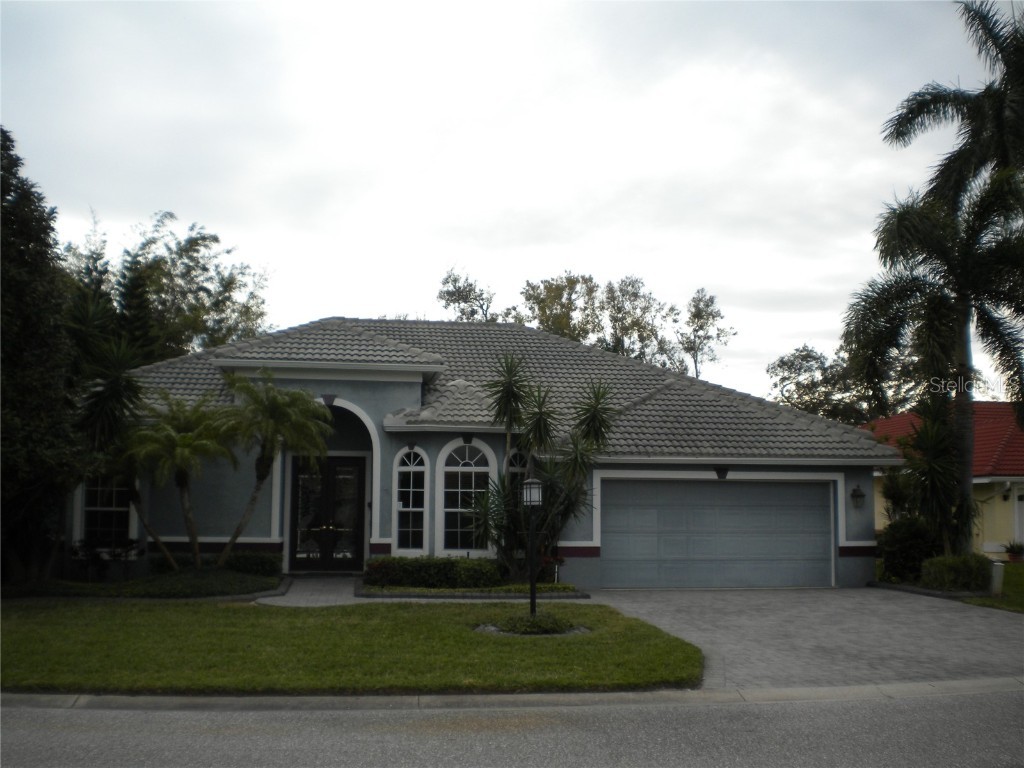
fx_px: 1035
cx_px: 512
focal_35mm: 35
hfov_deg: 52.6
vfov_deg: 40.7
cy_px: 384
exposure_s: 1/483
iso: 80
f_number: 4.6
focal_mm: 6.3
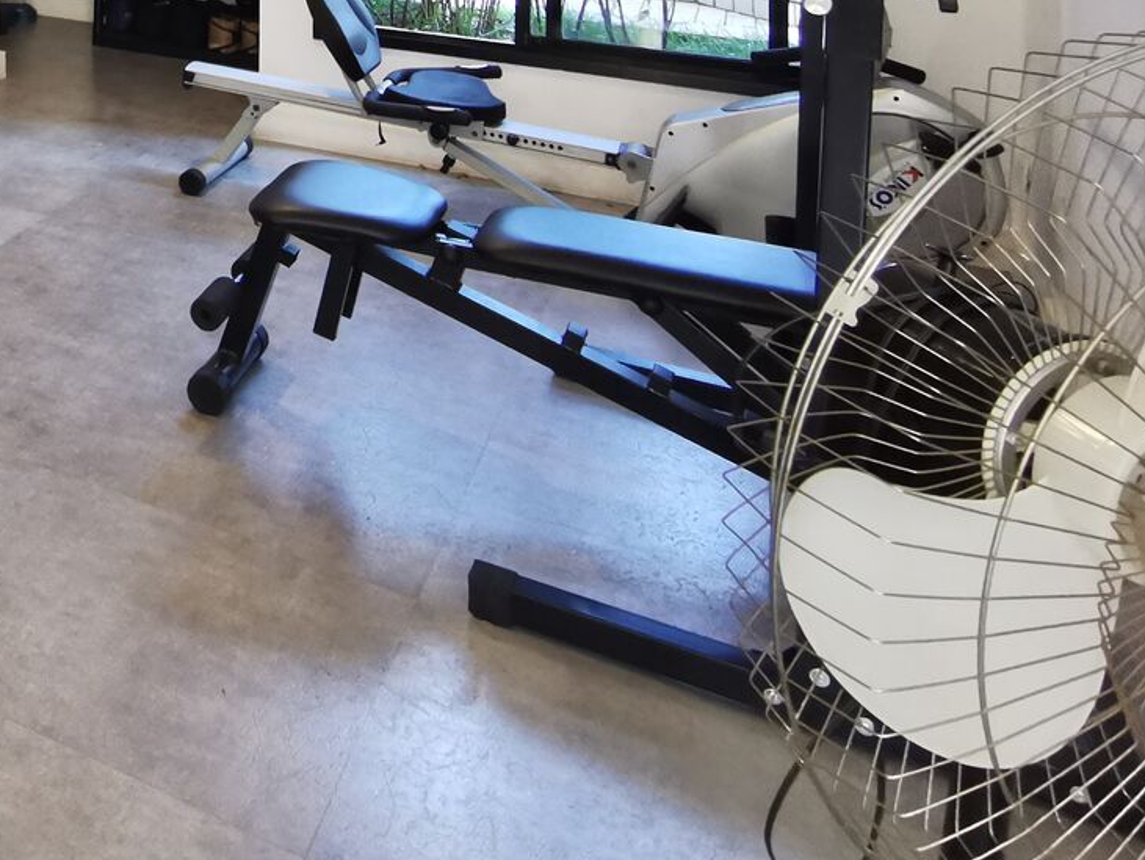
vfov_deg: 28.3
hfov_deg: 36.1
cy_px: -255
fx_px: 1390
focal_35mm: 42
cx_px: -186
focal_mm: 2.35
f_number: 2.2
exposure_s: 1/30
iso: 400
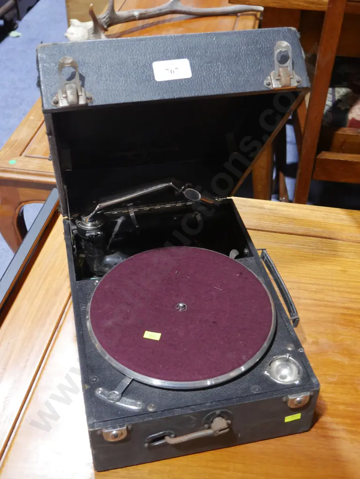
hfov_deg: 32.9
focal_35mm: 44
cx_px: 180
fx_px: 610
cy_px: 240
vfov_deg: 42.9
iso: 1250
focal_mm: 22
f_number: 4.7
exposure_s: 1/60
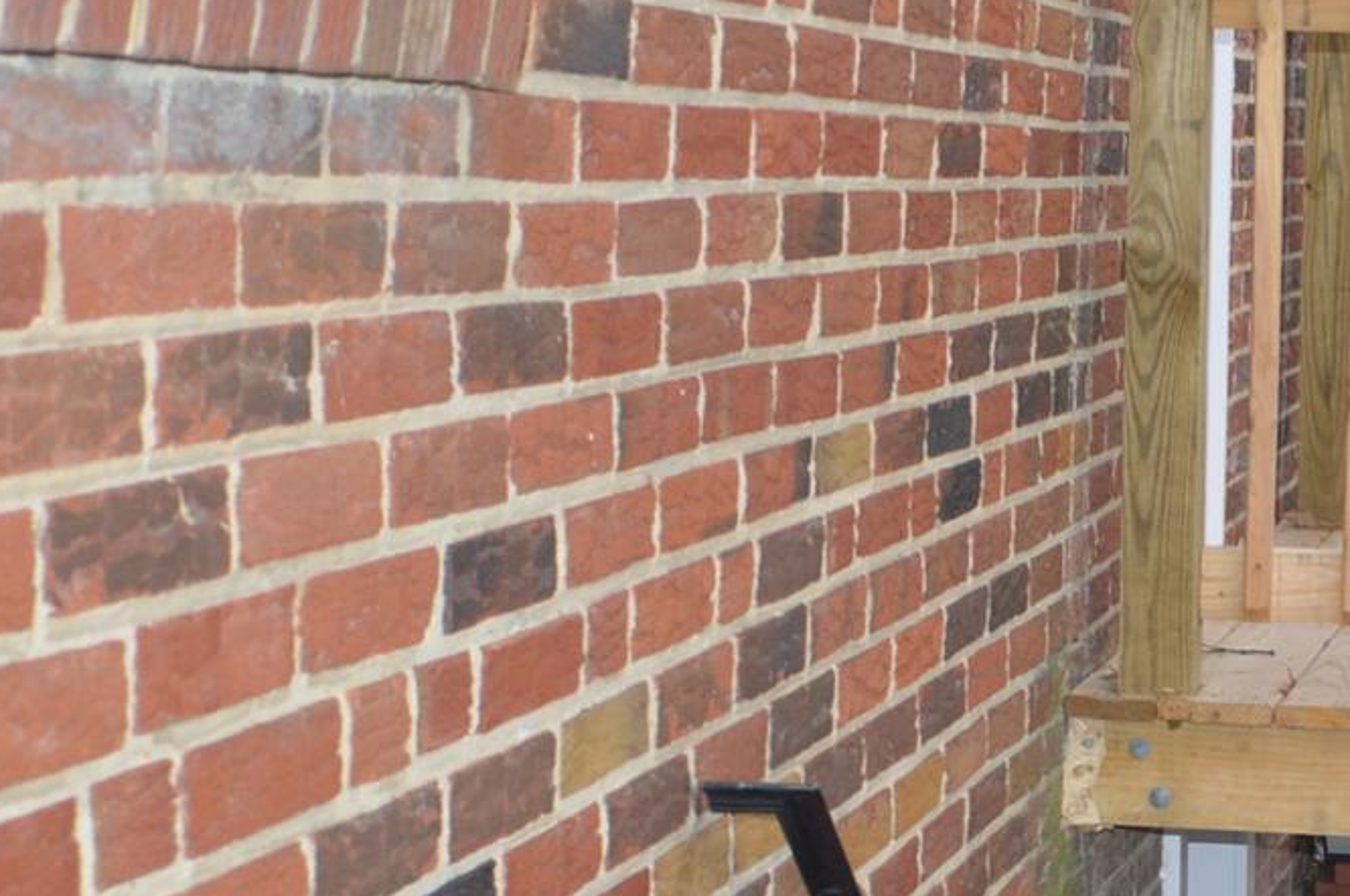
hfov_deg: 16.3
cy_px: 137
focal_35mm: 120
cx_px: 1676
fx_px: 4493
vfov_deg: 11.3
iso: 280
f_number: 4.2
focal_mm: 26
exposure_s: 1/125
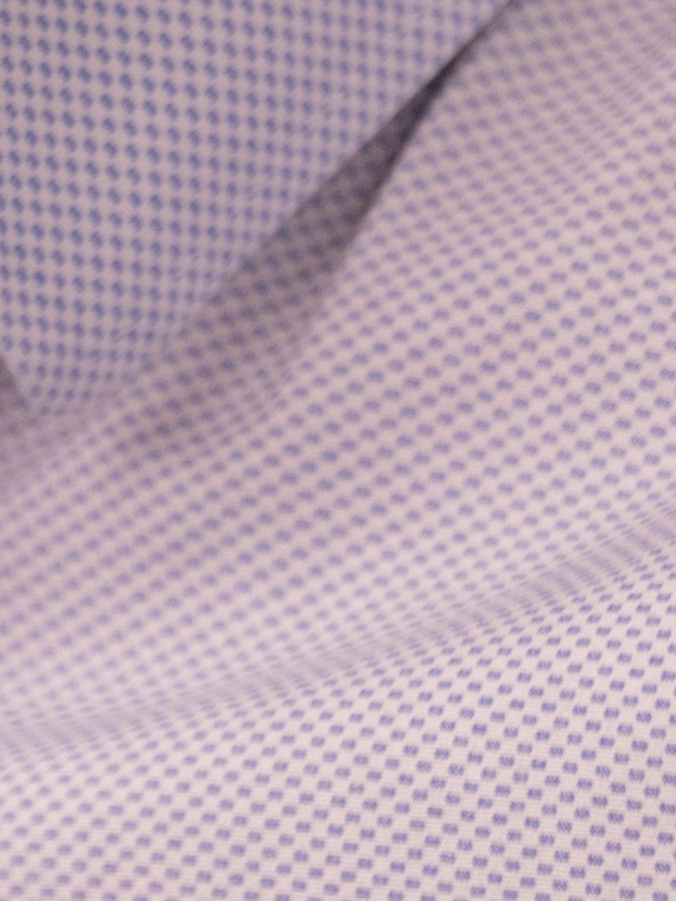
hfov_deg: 1.1
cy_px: -721
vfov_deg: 1.4
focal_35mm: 1370
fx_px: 35672
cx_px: -409
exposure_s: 1/400
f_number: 3.2
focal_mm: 180
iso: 500
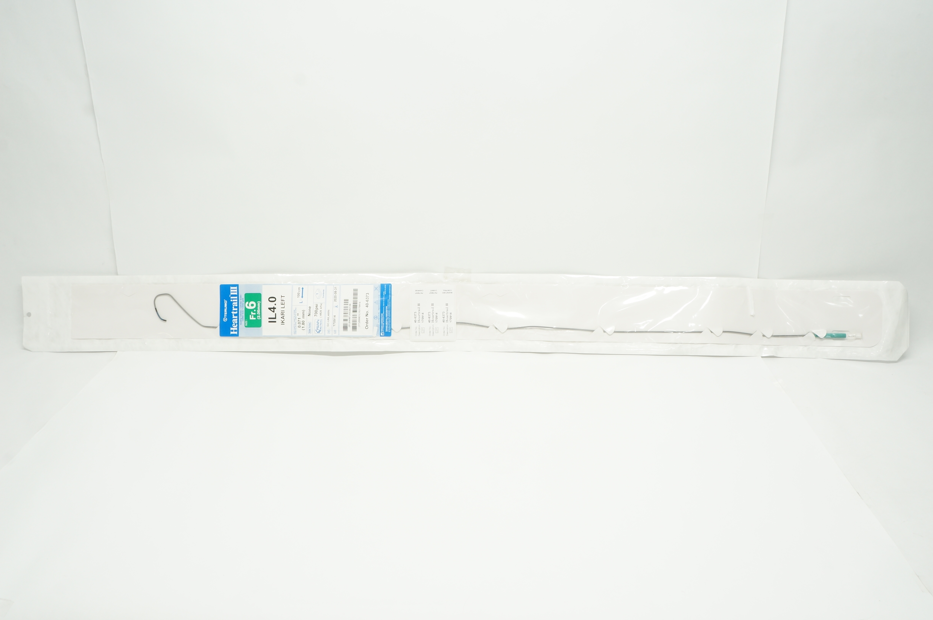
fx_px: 854
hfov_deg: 57.3
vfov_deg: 39.9
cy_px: 310
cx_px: 466
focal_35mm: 33
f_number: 11
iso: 400
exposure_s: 1/15
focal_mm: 22
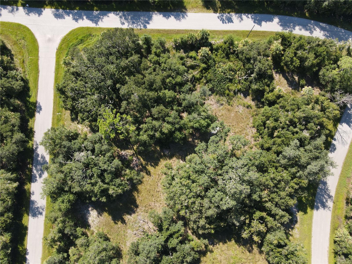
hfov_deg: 71.6
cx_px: 176
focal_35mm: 24
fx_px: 244
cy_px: 132
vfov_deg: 56.8
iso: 100
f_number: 2.8
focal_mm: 4.5
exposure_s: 1/200
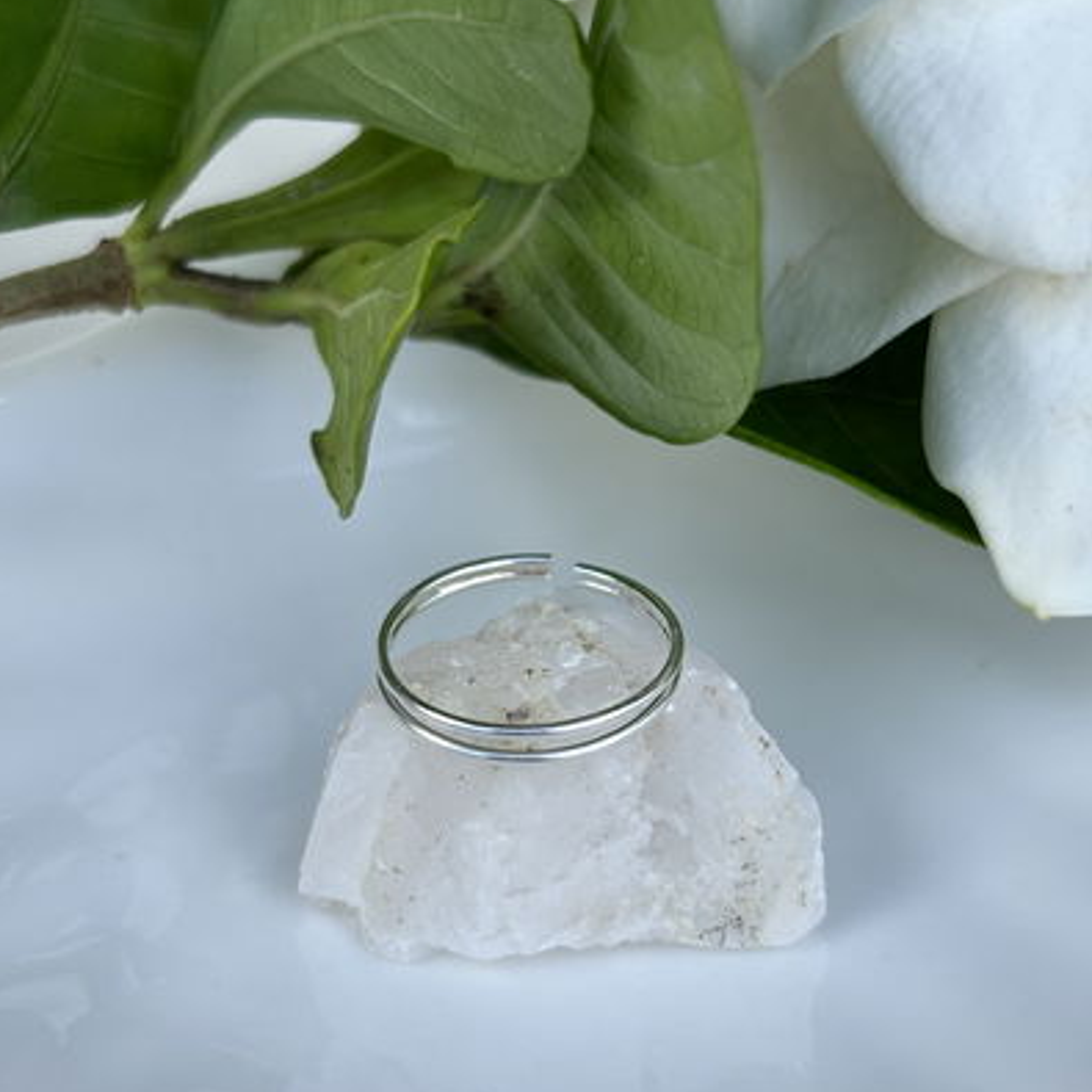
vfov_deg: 27.7
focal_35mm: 62
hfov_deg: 27.7
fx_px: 2213
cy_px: 582
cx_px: 542
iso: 32
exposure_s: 1/927
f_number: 1.6
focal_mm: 5.96
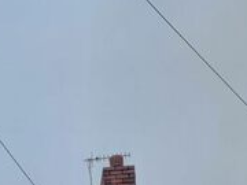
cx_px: 22
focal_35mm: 101
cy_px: 354
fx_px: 721
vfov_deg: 13.0
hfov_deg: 19.1
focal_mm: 4.25
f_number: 1.8
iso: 25
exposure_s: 1/2160
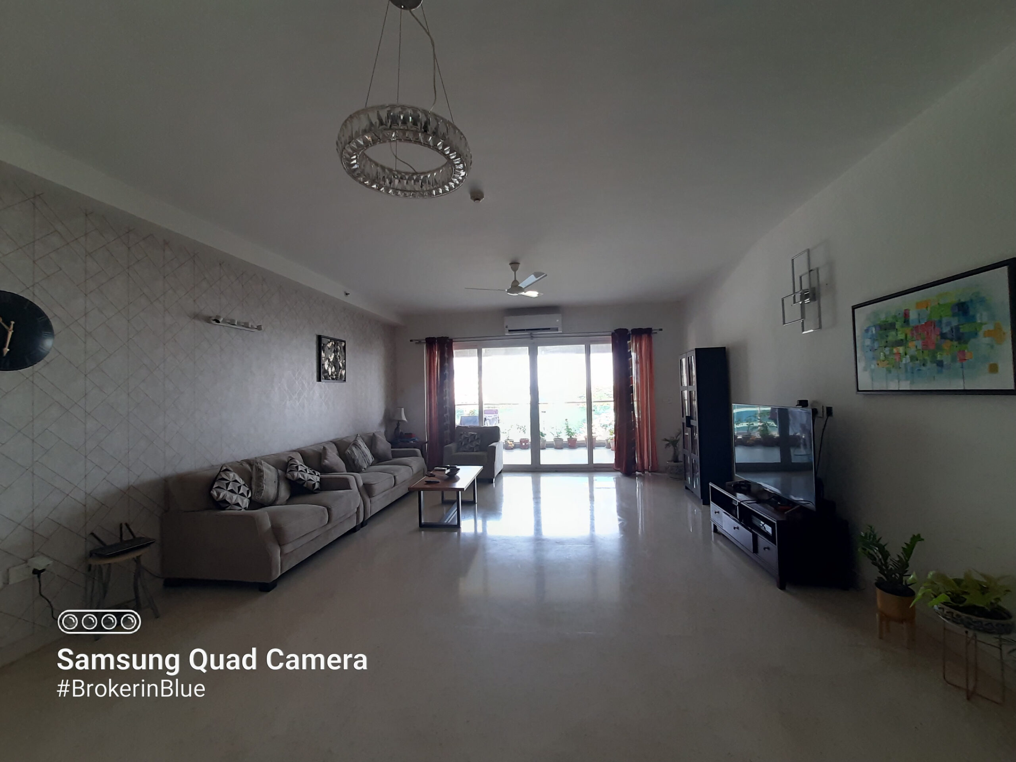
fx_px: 382
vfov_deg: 89.9
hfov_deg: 106.2
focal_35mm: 13
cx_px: 508
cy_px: 381
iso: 100
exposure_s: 1/50
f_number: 2.2
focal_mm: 1.42
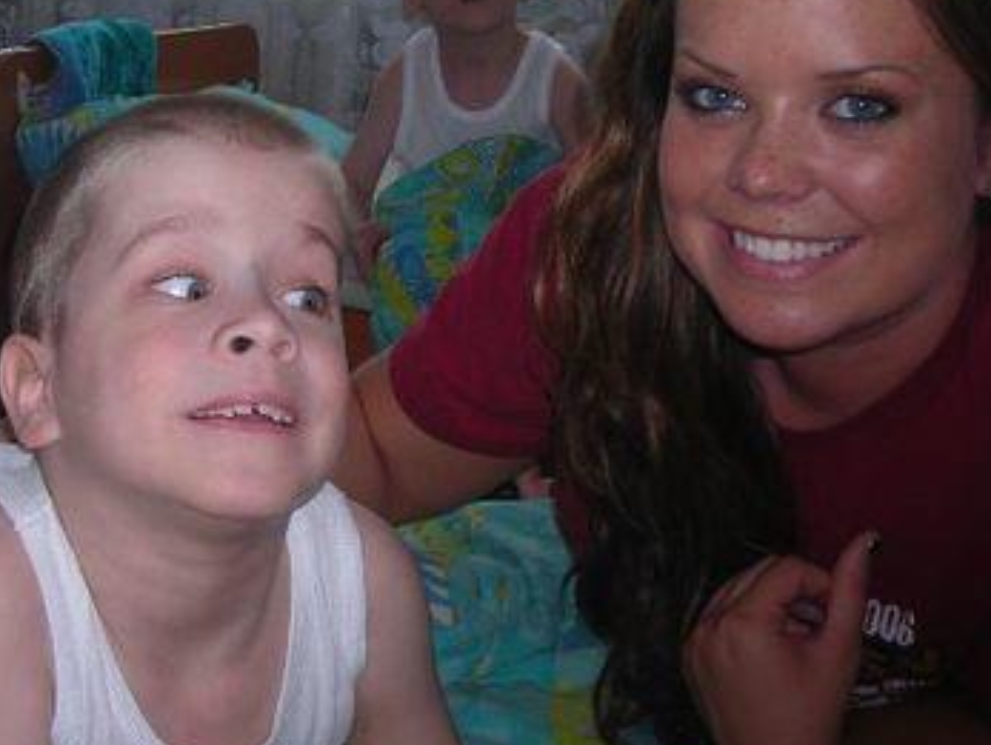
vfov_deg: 21.0
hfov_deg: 27.7
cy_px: 371
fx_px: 2006
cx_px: 471
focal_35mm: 70
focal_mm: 6.3
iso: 50
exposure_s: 1/60.1
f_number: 3.2
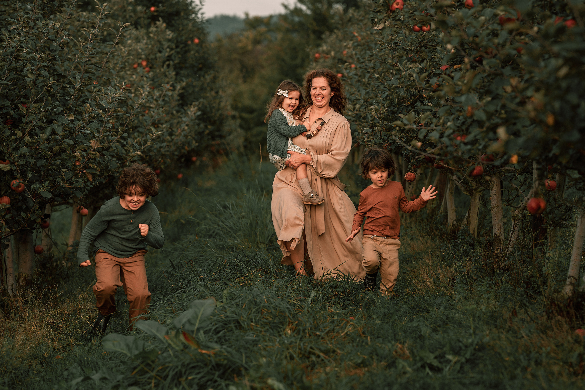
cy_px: 195
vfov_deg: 10.2
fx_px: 2194
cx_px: 292
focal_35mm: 135
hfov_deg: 15.2
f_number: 4
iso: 100
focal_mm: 135
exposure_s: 1/640
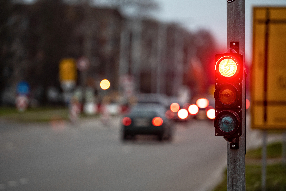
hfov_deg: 12.1
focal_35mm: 170
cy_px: 96
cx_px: 143
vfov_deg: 8.1
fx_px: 1350
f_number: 2.8
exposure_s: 1/200
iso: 400
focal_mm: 170
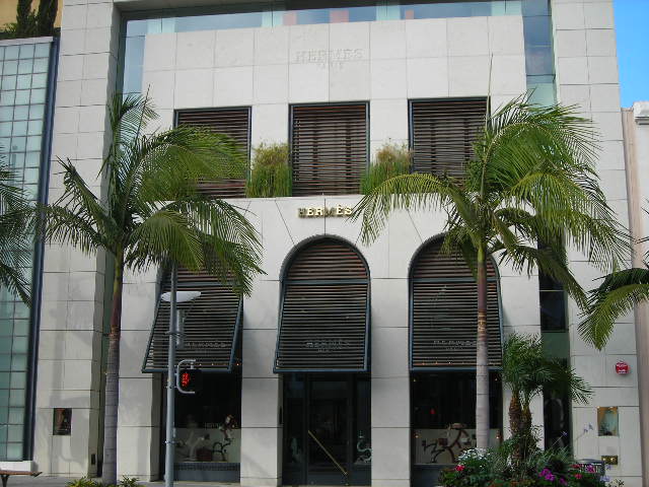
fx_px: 881
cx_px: 324
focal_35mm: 47
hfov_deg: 40.4
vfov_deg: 30.9
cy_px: 244
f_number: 3.4
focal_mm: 7.8
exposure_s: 1/340
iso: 50
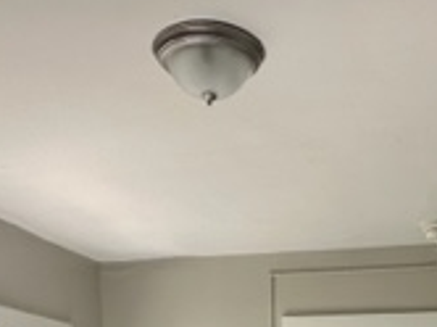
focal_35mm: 54
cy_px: 527
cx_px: 300
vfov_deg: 21.3
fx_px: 681
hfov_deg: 35.2
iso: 40
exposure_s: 1/150
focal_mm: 2.22
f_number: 2.2
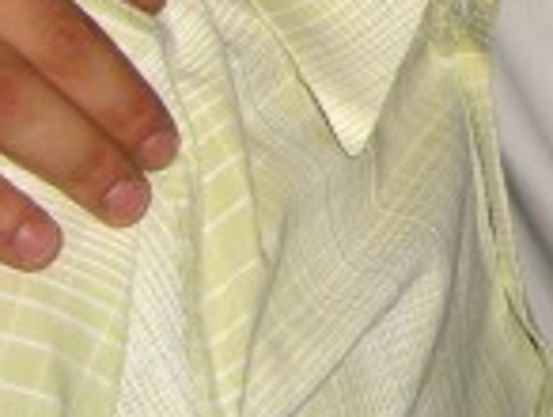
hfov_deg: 11.9
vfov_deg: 9.2
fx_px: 2496
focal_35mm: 156
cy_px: -254
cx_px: 909
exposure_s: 1/60
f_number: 2.8
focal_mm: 7.9
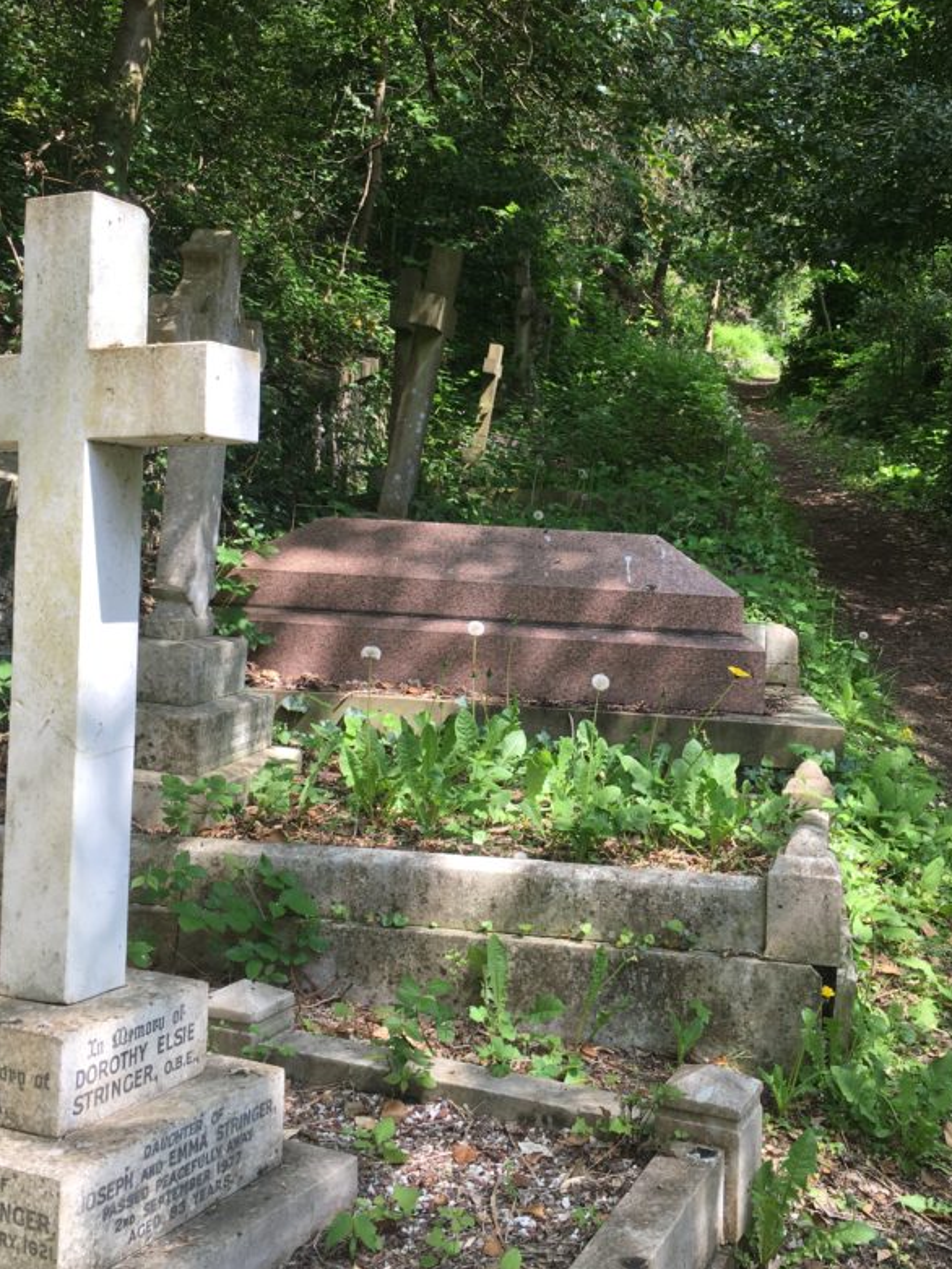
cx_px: 544
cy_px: 518
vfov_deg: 48.7
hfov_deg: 37.7
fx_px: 1393
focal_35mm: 38
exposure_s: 1/409
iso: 25
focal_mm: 4.15
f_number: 2.2
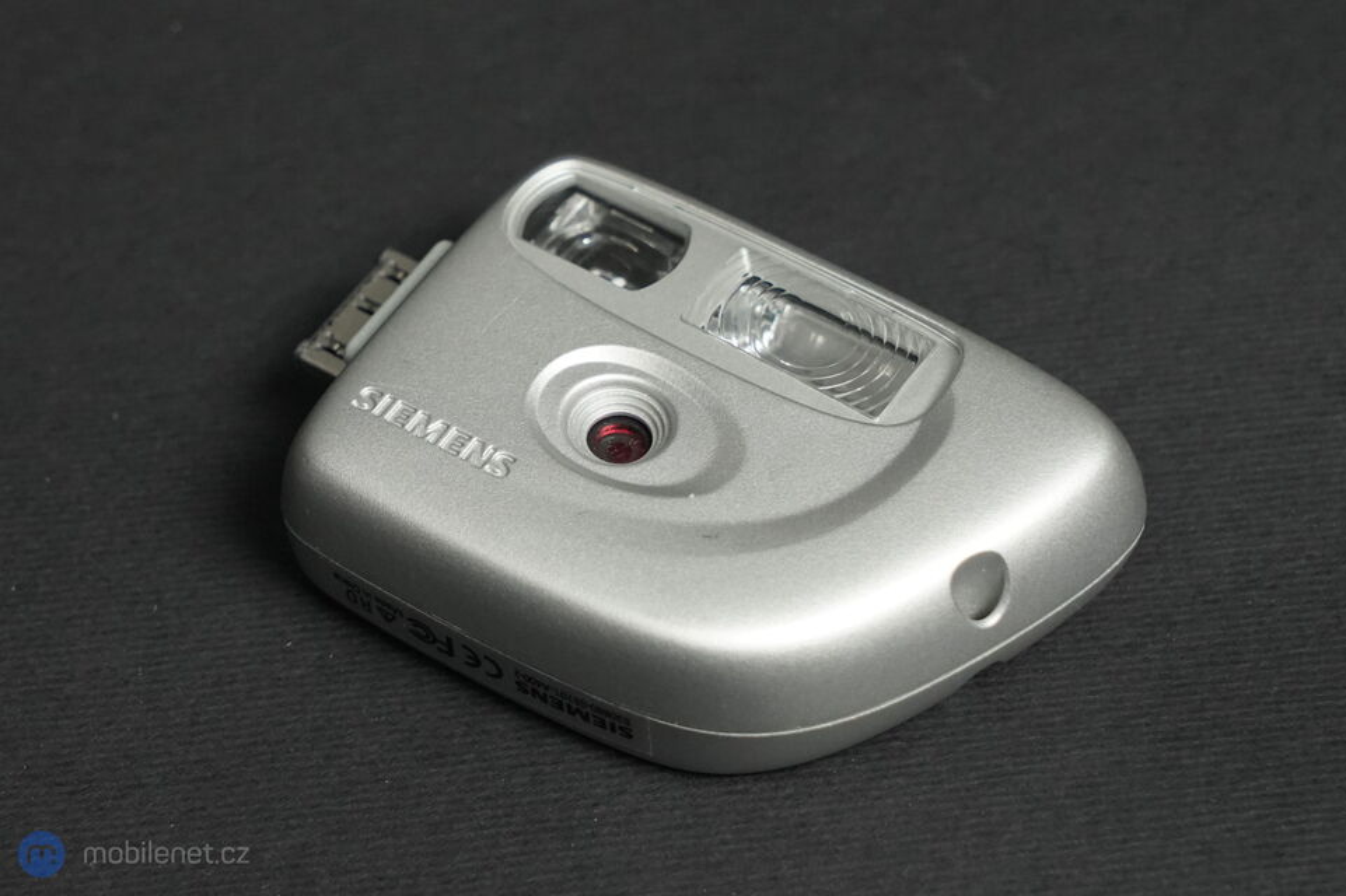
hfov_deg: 28.9
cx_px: 673
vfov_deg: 19.4
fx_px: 2616
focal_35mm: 70
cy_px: 448
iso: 4000
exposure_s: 1/160
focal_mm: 70
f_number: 9
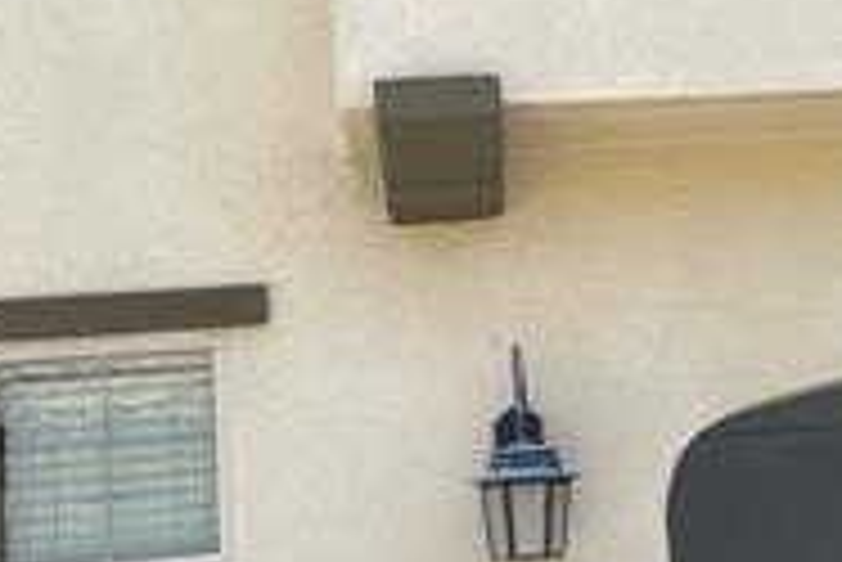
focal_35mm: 65
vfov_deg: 21.0
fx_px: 1521
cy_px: 254
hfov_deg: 30.1
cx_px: 693
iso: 32
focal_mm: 4.2
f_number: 1.6
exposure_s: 1/1531
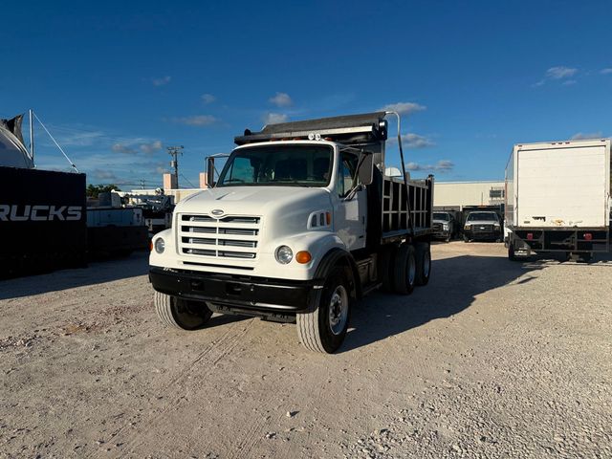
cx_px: 306
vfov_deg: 56.8
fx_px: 424
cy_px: 230
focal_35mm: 24
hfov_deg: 71.6
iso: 80
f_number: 1.78
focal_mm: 6.76
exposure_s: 1/9091
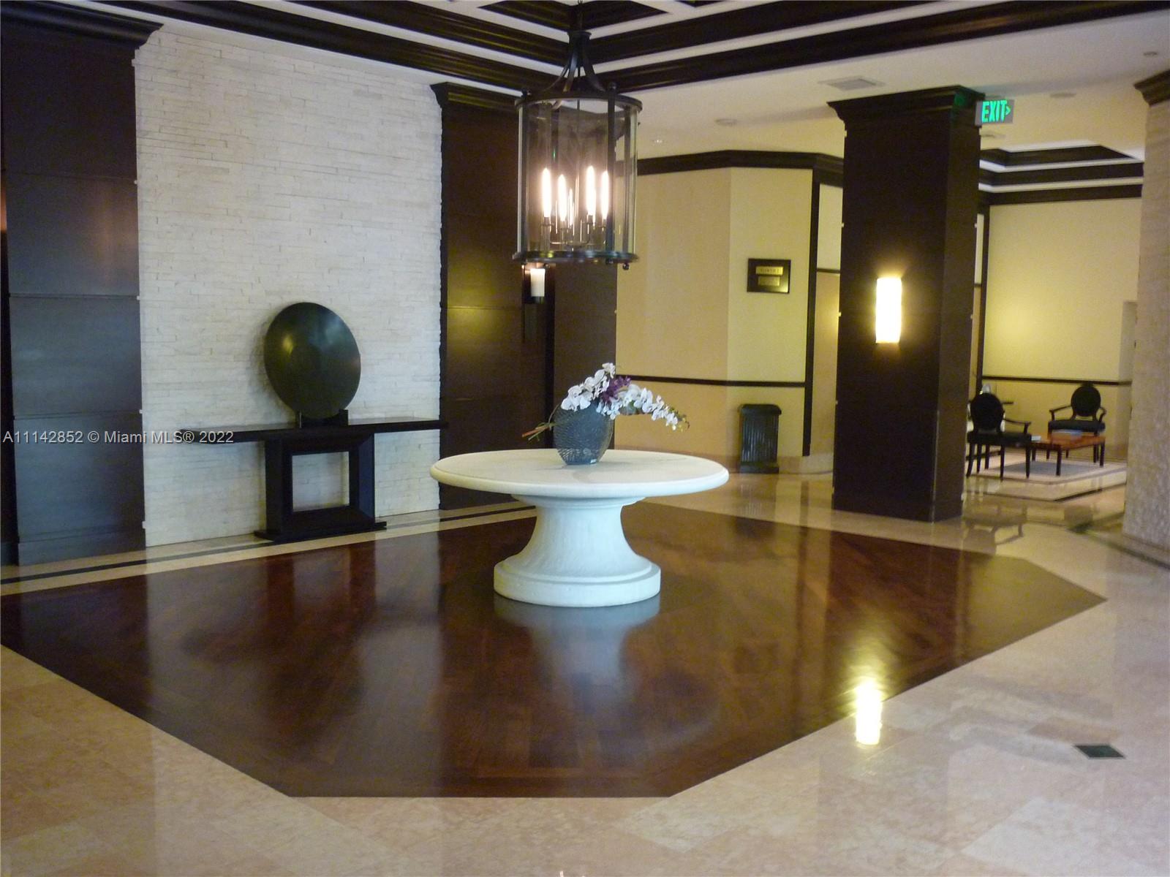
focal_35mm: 33
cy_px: 438
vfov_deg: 42.9
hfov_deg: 55.4
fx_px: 1115
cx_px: 585
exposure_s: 1/13
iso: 400
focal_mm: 5.5
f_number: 2.8
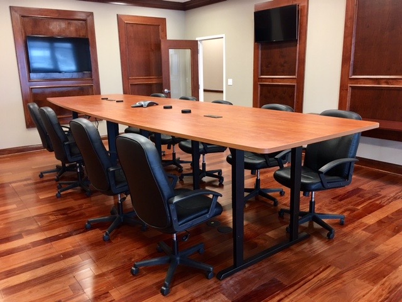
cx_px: 201
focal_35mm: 29
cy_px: 151
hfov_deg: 61.7
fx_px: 337
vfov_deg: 48.2
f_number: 2.2
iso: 50
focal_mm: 4.15
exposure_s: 1/15
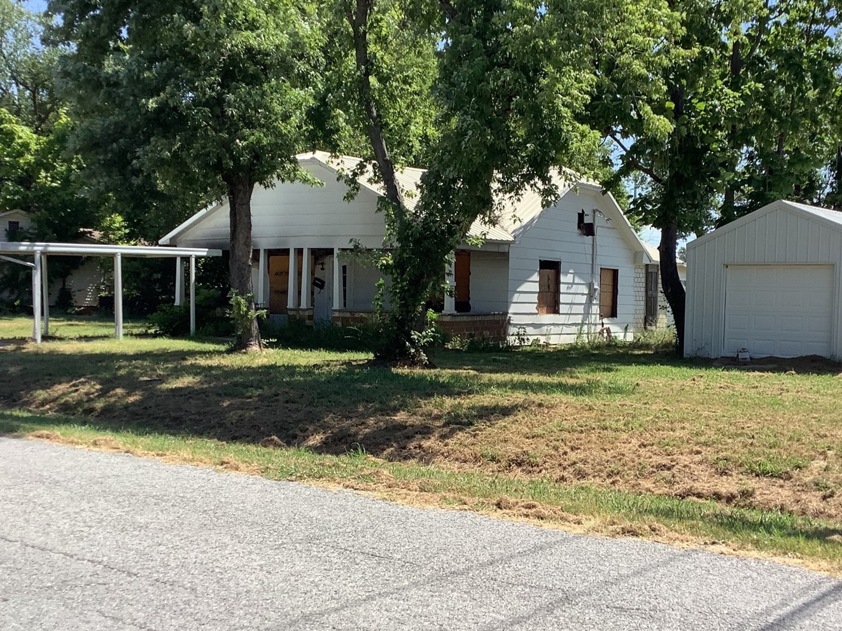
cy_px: 346
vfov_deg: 32.2
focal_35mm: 45
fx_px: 1094
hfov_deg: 42.0
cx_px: 488
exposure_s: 1/769
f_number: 2.4
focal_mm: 3.3
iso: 25
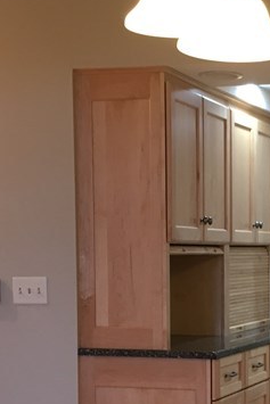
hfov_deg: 15.3
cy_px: 329
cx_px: 292
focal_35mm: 87
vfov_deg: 23.0
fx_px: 978
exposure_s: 1/30
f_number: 2.2
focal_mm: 4.15
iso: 64
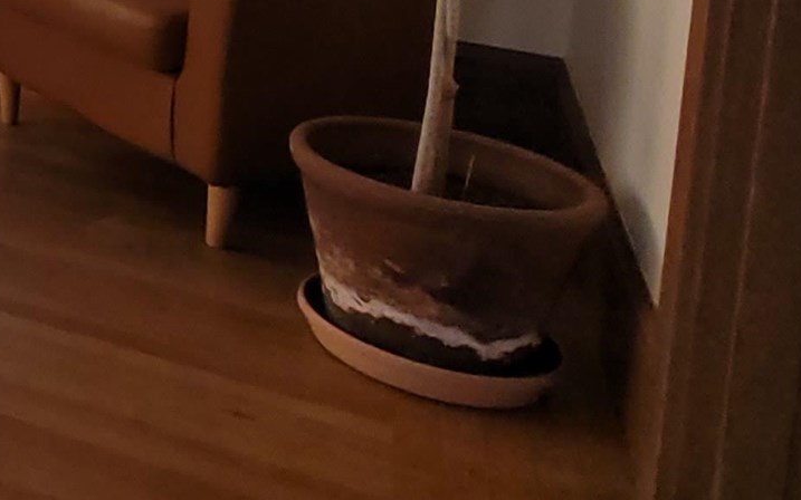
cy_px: -304
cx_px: -670
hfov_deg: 21.3
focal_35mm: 59
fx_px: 1288
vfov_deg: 18.7
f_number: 2.2
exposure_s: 1/60
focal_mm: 2.2
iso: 64
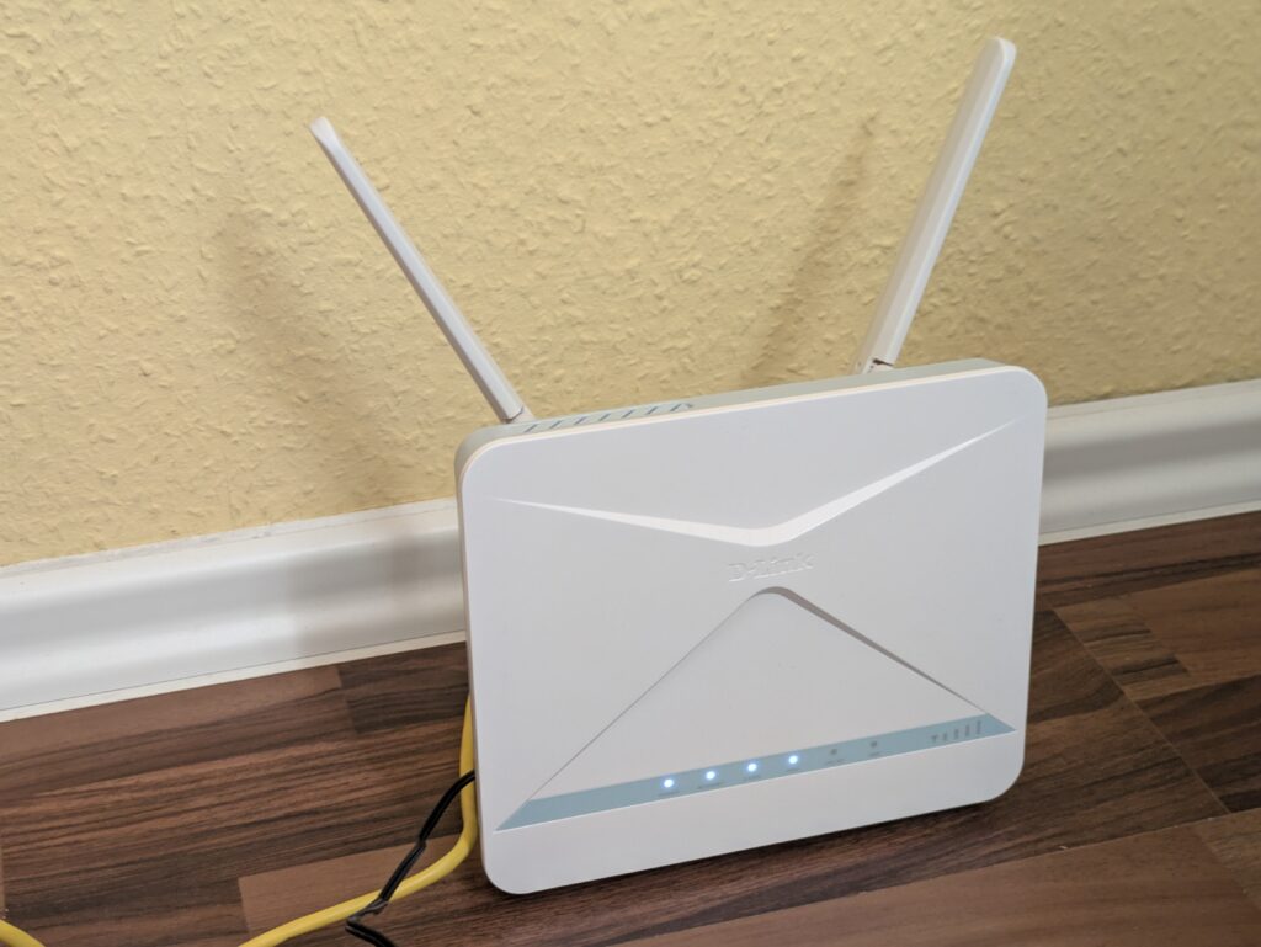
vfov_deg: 28.6
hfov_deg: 37.5
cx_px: 630
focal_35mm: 51
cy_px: 474
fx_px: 1859
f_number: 1.89
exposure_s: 1/33.3
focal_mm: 5.43
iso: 82
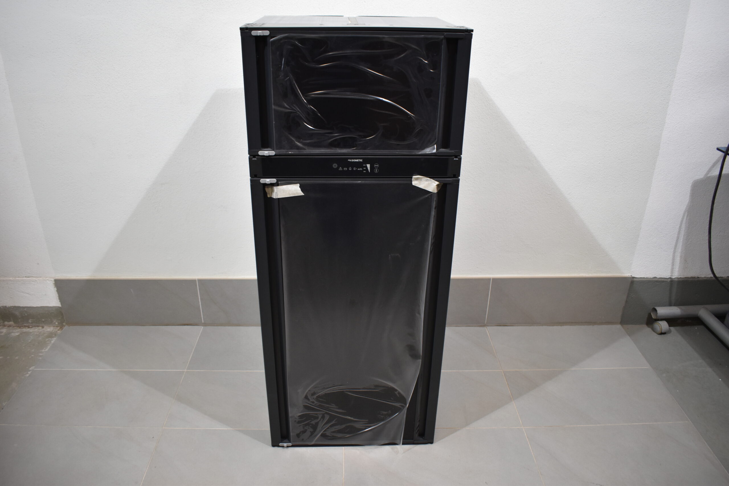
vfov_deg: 47.9
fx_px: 547
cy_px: 243
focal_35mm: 27
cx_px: 364
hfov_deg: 67.4
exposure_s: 1/125
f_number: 3.5
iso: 800
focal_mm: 18
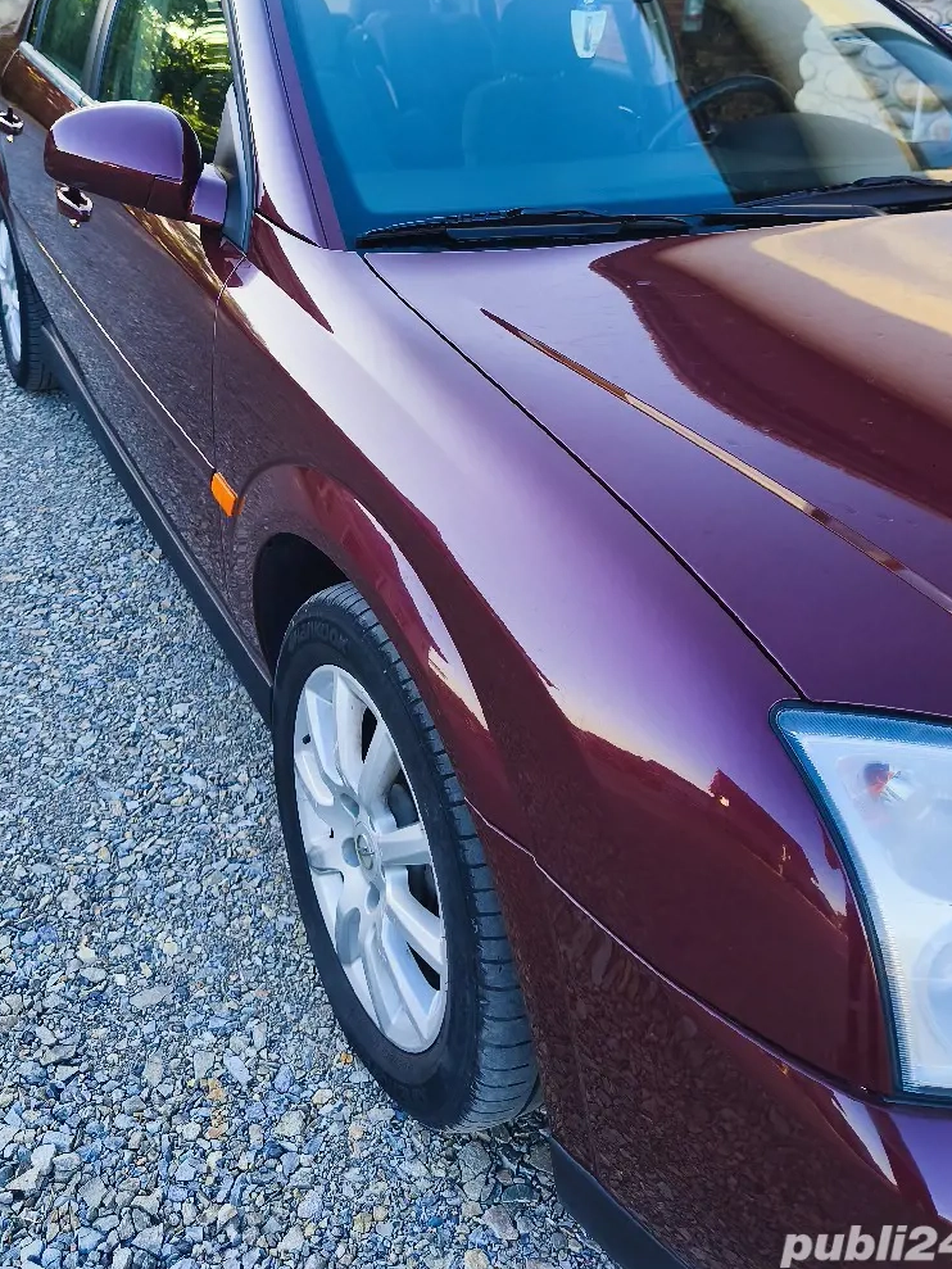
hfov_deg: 45.3
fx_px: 1136
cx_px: 408
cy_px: 425
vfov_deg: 57.1
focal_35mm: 31
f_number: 1.65
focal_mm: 6.18
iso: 50
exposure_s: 1/141
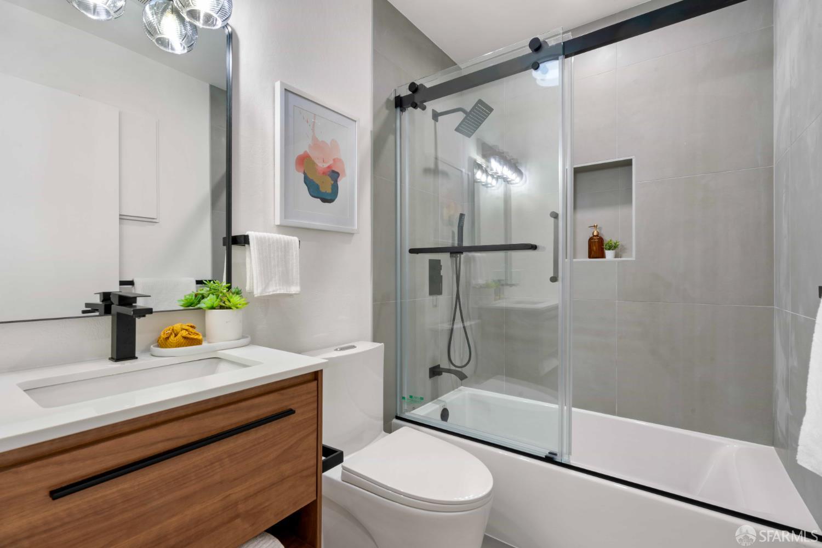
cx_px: 411
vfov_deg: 73.7
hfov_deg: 96.7
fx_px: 365
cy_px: 274
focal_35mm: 16
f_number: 14
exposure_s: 1.3
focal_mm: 16
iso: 200
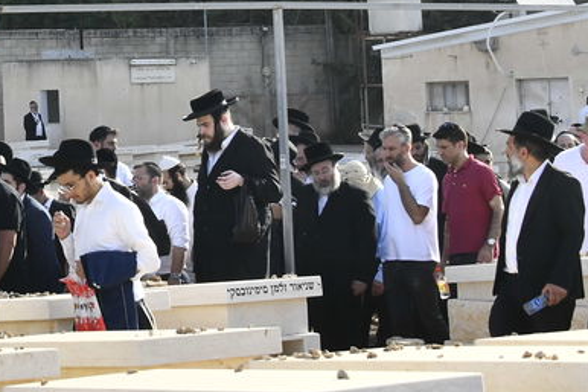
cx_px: -97
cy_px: -79
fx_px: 2367
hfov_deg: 13.8
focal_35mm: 145
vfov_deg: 9.3
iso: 250
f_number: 6.3
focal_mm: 40
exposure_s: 1/1250
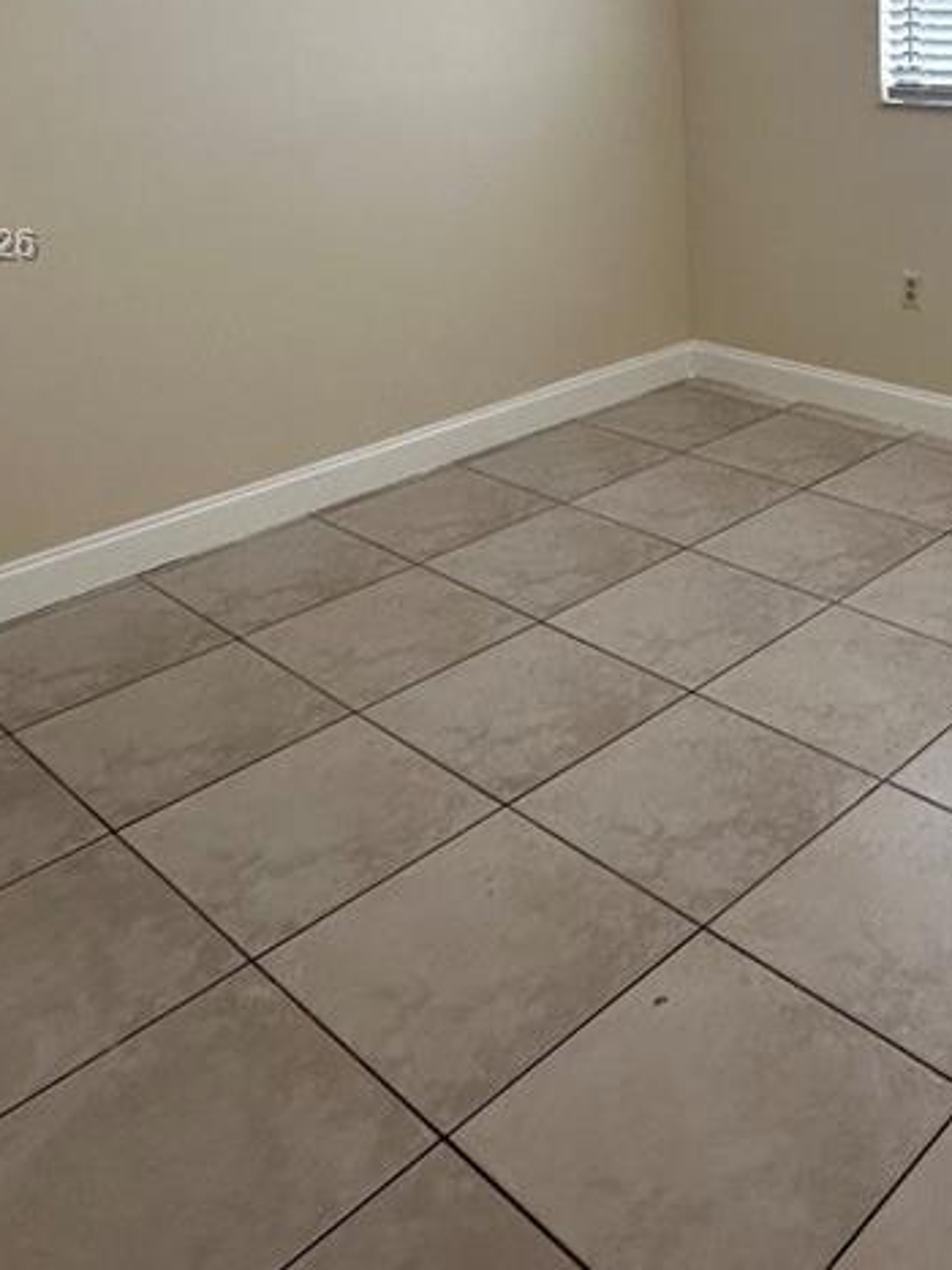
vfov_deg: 48.4
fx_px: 1321
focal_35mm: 36
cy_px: 247
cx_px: 756
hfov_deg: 38.2
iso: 100
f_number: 2.2
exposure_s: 1/99
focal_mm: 2.22
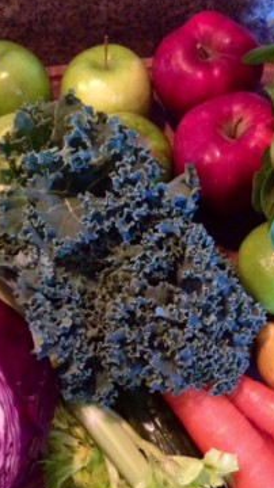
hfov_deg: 23.9
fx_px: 647
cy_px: 279
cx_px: 157
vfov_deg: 41.3
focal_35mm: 50
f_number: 2.4
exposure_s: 1/15
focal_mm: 4.12
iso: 640
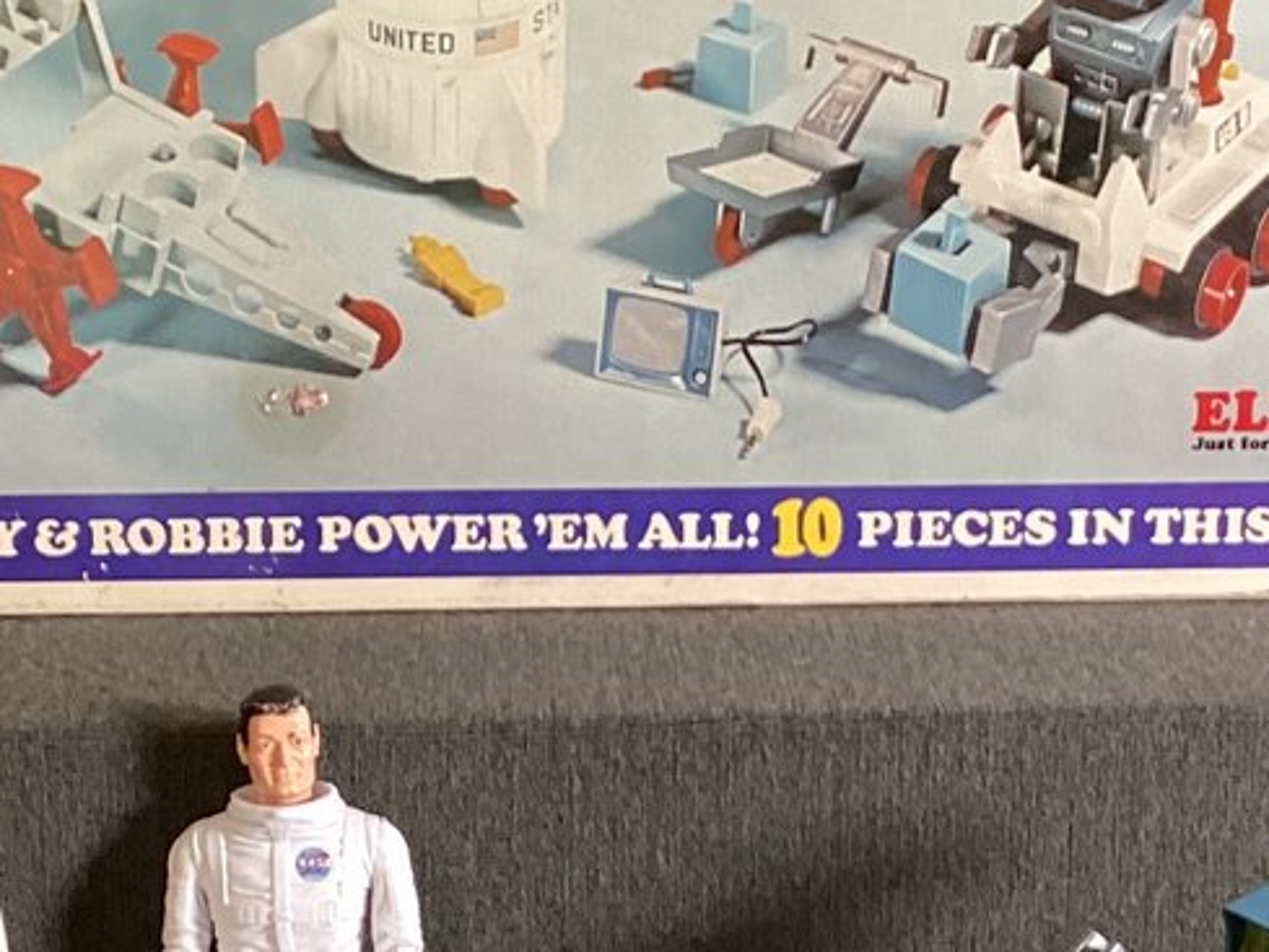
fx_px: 3520
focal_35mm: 96
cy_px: 598
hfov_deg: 20.4
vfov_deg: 15.4
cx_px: 572
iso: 125
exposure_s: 1/60
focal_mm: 3.3
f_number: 2.4
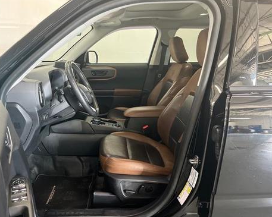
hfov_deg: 62.1
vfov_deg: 51.5
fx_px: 225
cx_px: 123
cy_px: 106
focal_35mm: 28
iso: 400
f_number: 1.5
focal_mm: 5.7
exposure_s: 1/60
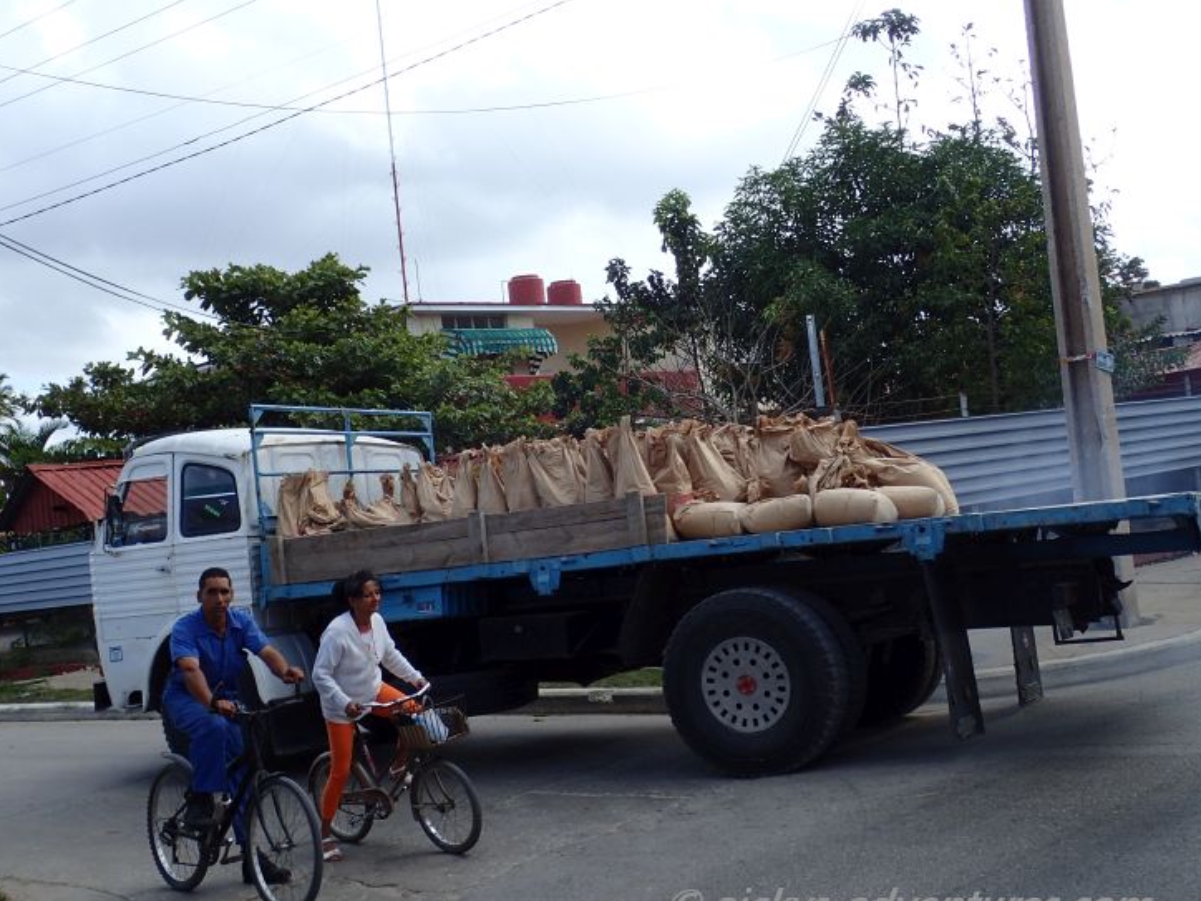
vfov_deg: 34.3
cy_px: 431
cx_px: 574
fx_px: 1457
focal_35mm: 42
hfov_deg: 44.8
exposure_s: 1/640
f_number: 3.5
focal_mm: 6.86
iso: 100
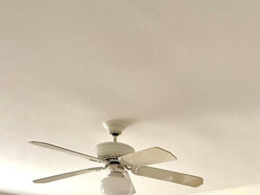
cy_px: 346
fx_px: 413
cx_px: 222
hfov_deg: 33.5
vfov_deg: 19.9
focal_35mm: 55
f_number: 2.2
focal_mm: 2.22
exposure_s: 1/120
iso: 320
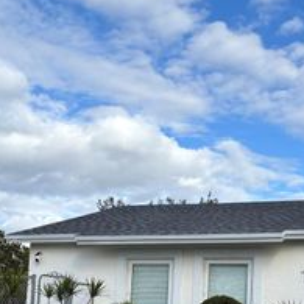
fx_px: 586
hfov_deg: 28.2
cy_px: 242
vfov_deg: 28.5
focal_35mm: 59
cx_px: 259
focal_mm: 5.96
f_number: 1.6
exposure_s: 1/3106
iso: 50
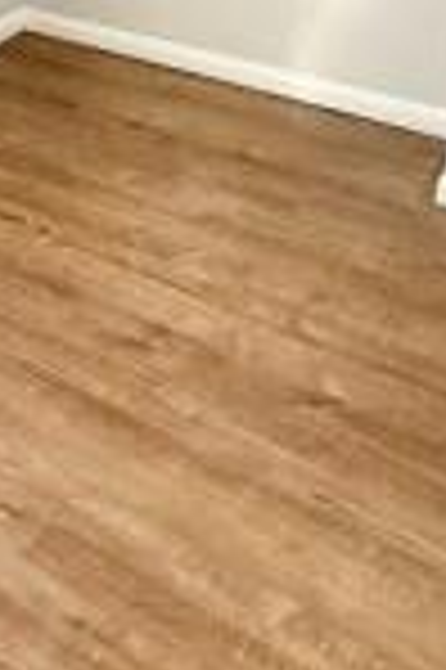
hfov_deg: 20.1
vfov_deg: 29.2
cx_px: -246
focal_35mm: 57
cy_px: -173
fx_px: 1062
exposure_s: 1/427
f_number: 2.2
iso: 64
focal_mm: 2.22
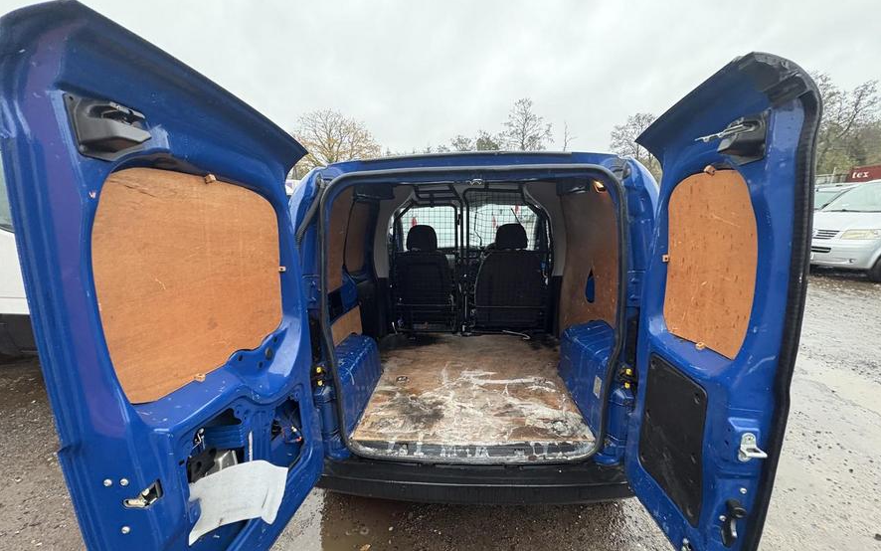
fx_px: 360
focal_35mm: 15
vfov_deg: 74.4
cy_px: 313
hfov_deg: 101.5
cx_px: 444
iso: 500
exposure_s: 1/60
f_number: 2.2
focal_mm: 2.22
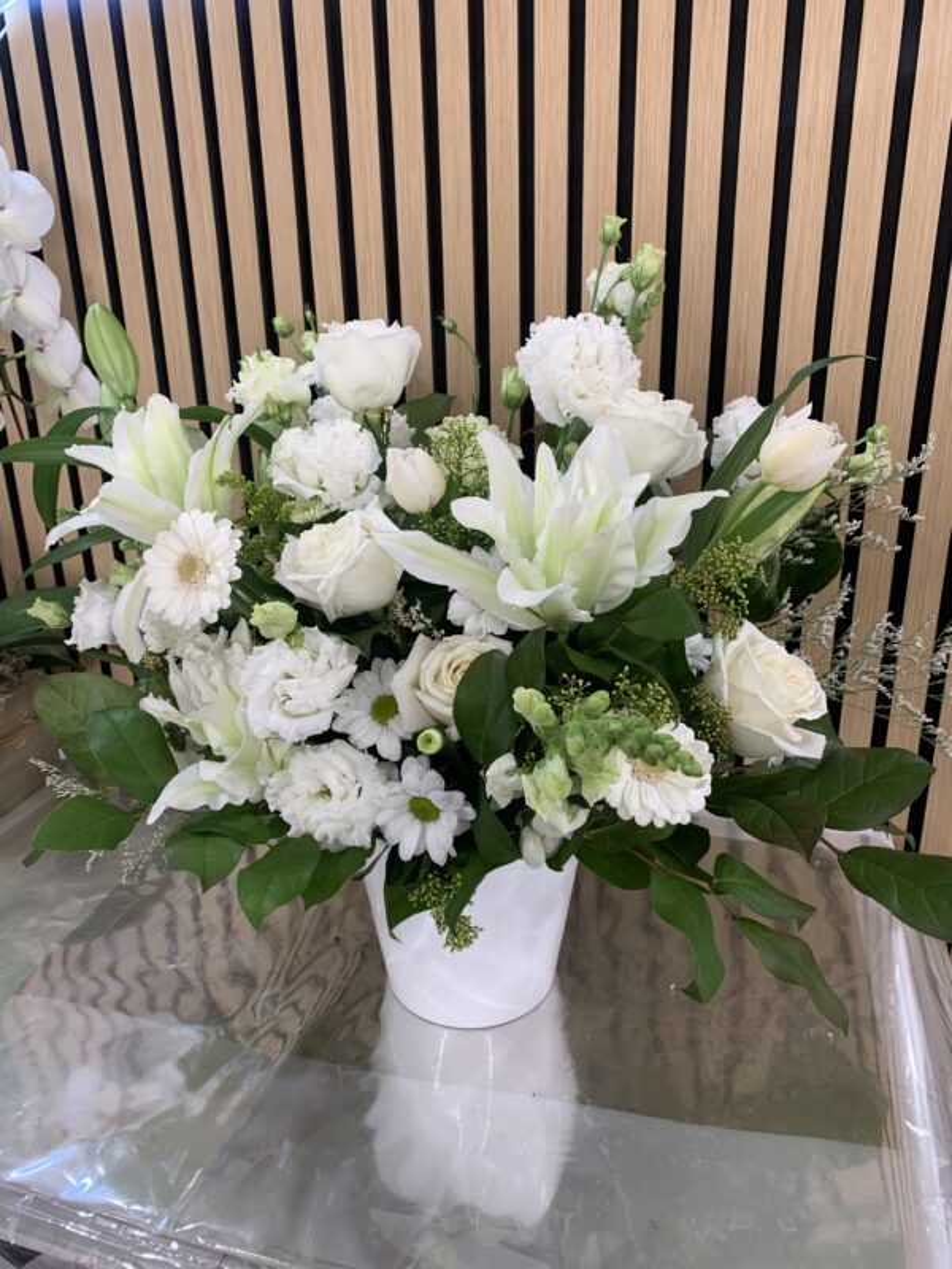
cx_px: 476
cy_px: 634
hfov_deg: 53.1
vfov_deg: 67.3
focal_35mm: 26
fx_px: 953
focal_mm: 4.25
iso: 80
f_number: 1.8
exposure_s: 1/60
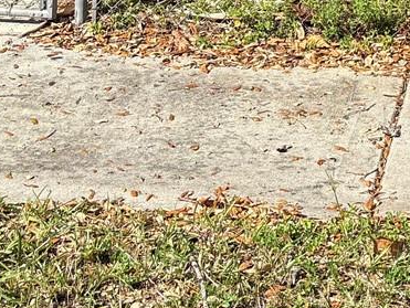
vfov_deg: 11.7
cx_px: 429
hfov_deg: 17.1
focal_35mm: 112
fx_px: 1328
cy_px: -328
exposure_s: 1/2364
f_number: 1.6
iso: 50
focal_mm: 5.96
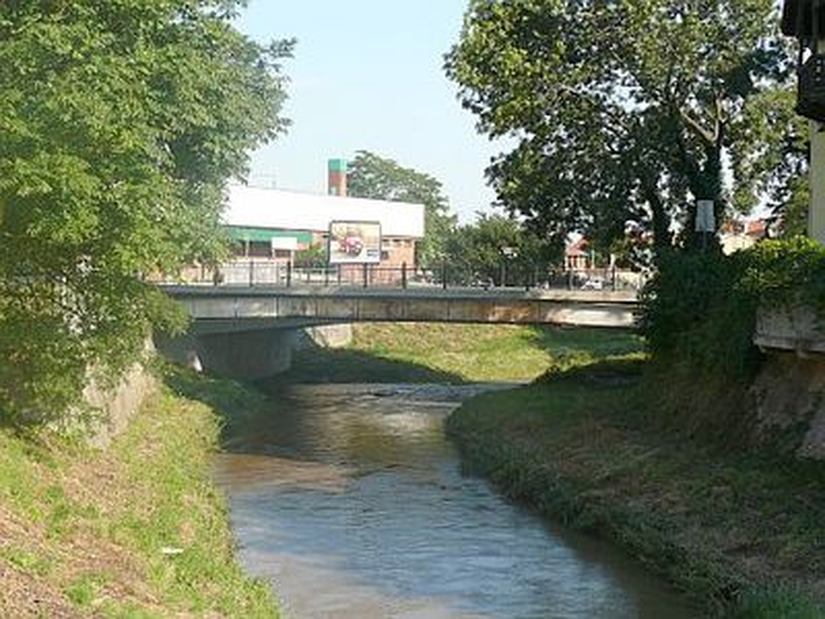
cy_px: 310
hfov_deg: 30.3
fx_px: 1525
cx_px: 412
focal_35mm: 64
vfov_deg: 22.9
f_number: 4
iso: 100
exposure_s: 1/500
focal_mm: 10.5
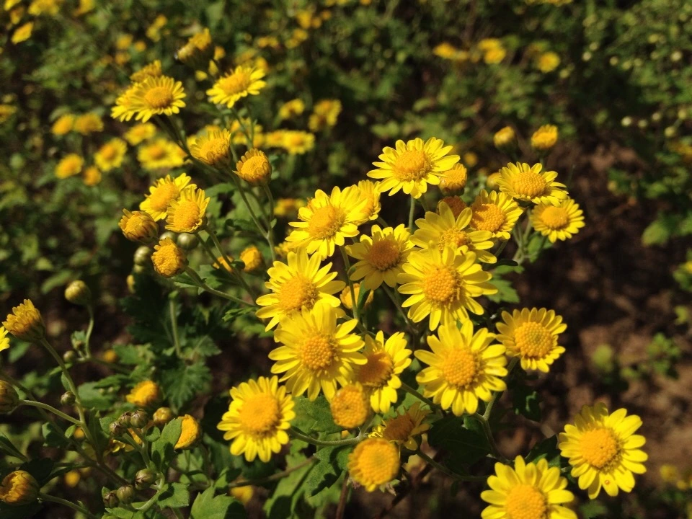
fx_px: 700
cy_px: 260
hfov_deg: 52.6
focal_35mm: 35
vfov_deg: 40.7
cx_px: 346
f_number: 2.4
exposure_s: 1/3953
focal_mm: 4.28
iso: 50
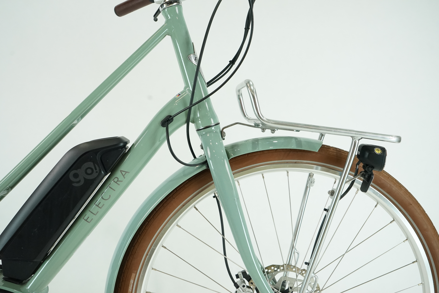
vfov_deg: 42.3
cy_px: 146
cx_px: 220
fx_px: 378
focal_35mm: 31
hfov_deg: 60.3
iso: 2500
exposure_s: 1/200
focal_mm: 31
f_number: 7.1
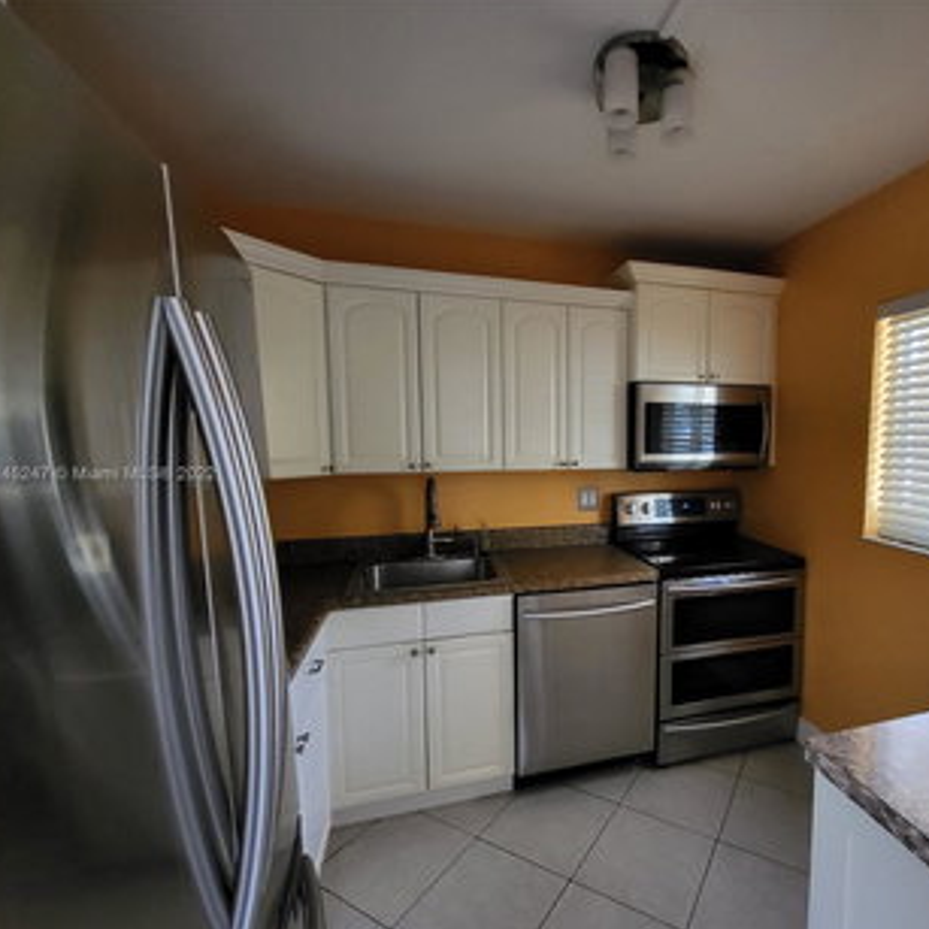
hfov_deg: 85.0
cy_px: 475
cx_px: 604
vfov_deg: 87.4
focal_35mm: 16
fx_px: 486
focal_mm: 1.74
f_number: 2.2
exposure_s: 1/30
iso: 500
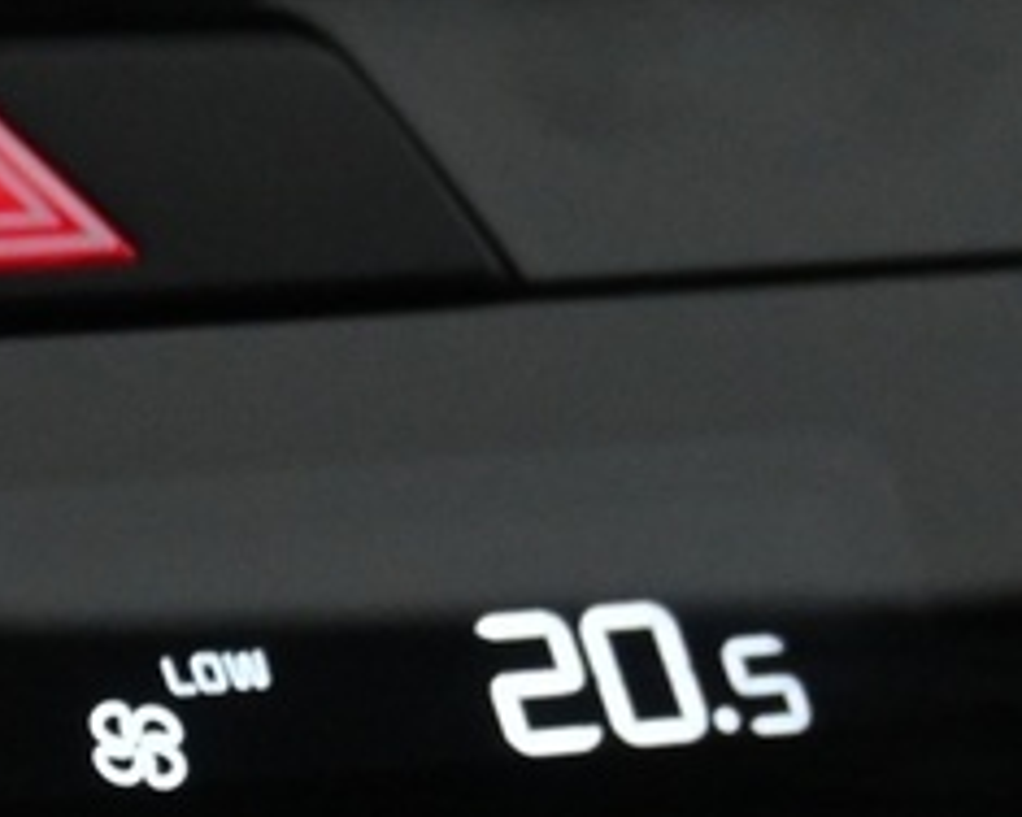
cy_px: 1769
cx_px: -252
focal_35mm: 223
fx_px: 6752
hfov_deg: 8.5
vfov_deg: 6.7
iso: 1800
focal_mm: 23
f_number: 4.2
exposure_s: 1/40
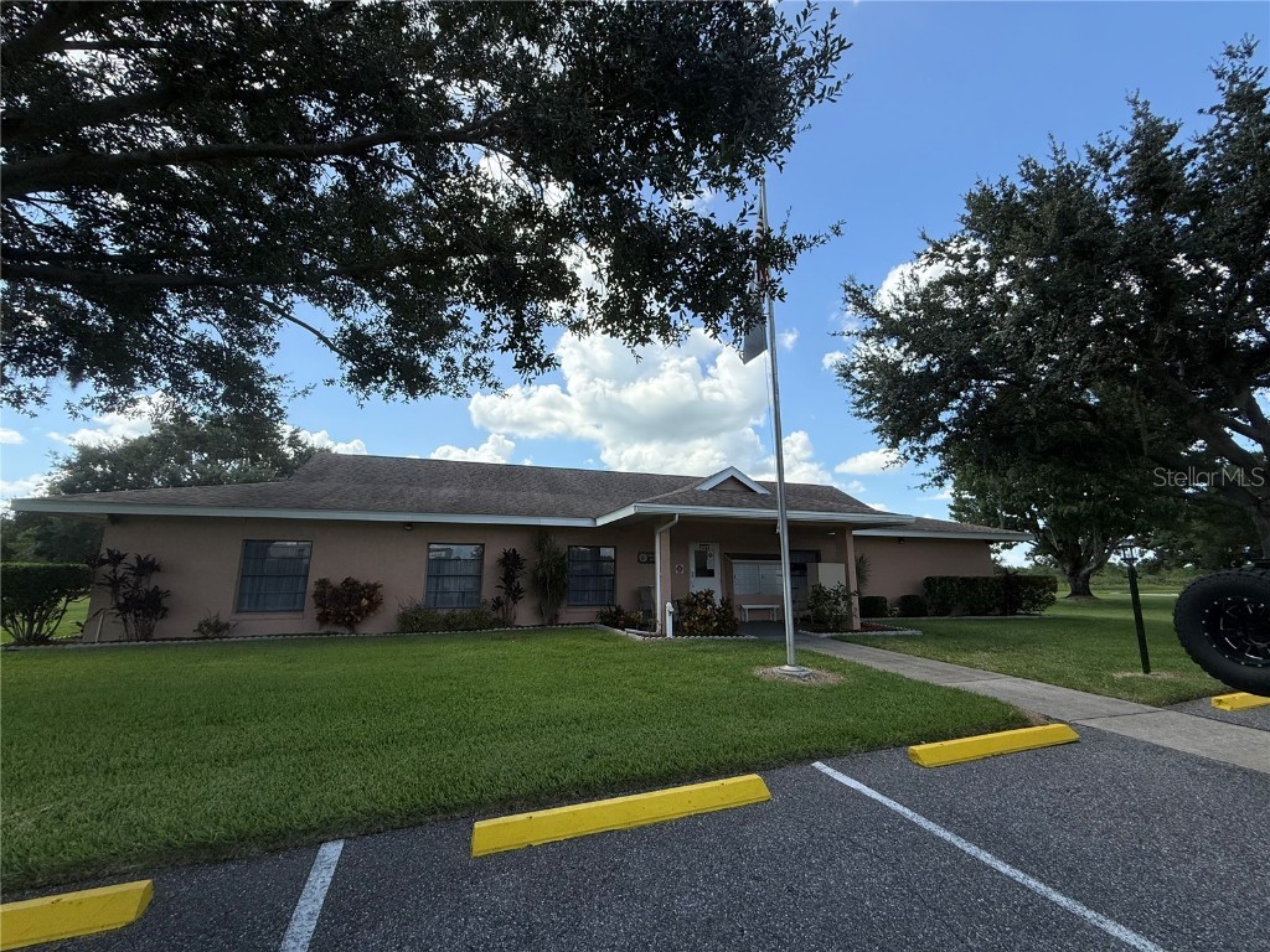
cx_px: 635
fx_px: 514
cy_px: 476
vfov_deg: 85.7
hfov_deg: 102.1
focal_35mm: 14
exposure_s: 1/1961
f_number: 2.2
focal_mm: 2.22
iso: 50
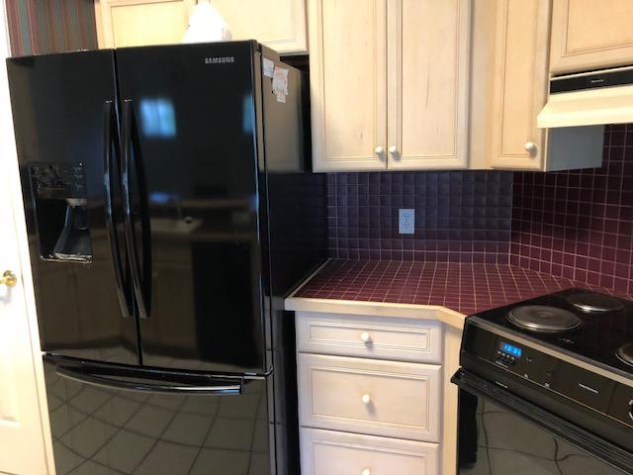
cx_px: 316
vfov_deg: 49.7
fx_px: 512
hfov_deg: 63.4
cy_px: 238
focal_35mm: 28
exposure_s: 1/9
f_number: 1.8
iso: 100
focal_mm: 4
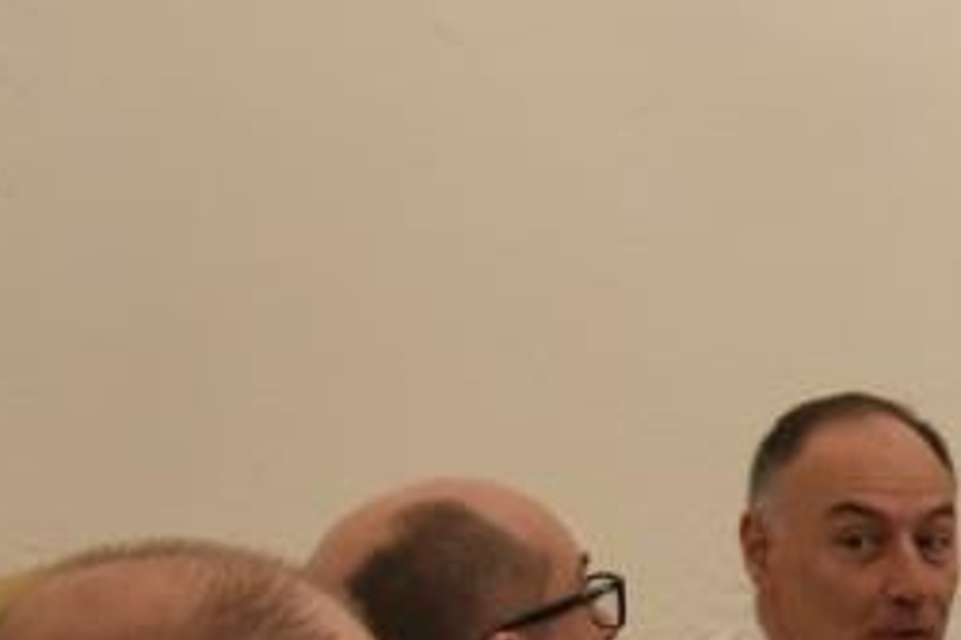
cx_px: 1899
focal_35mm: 146
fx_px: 3897
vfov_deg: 9.3
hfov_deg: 12.4
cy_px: 798
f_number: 4
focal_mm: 24
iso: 1600
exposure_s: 1/60
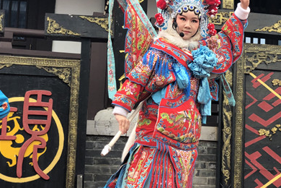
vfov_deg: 12.3
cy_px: 87
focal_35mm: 111
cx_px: 283
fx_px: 866
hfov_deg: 18.0
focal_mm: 6
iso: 16
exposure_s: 1/243
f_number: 2.4
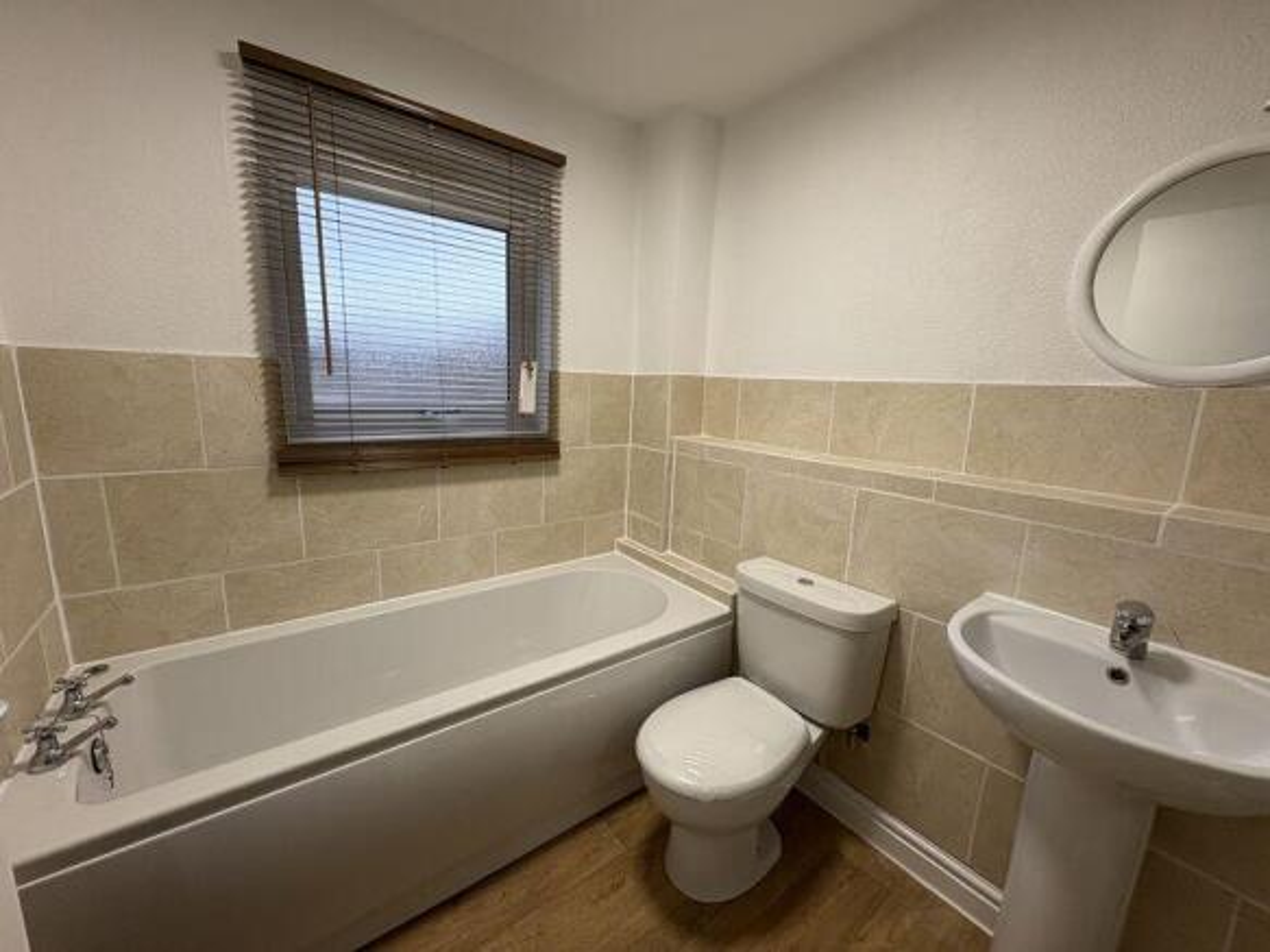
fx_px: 514
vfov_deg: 85.7
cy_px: 476
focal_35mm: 14
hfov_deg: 102.1
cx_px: 635
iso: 125
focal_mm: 2.22
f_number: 2.2
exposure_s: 1/100
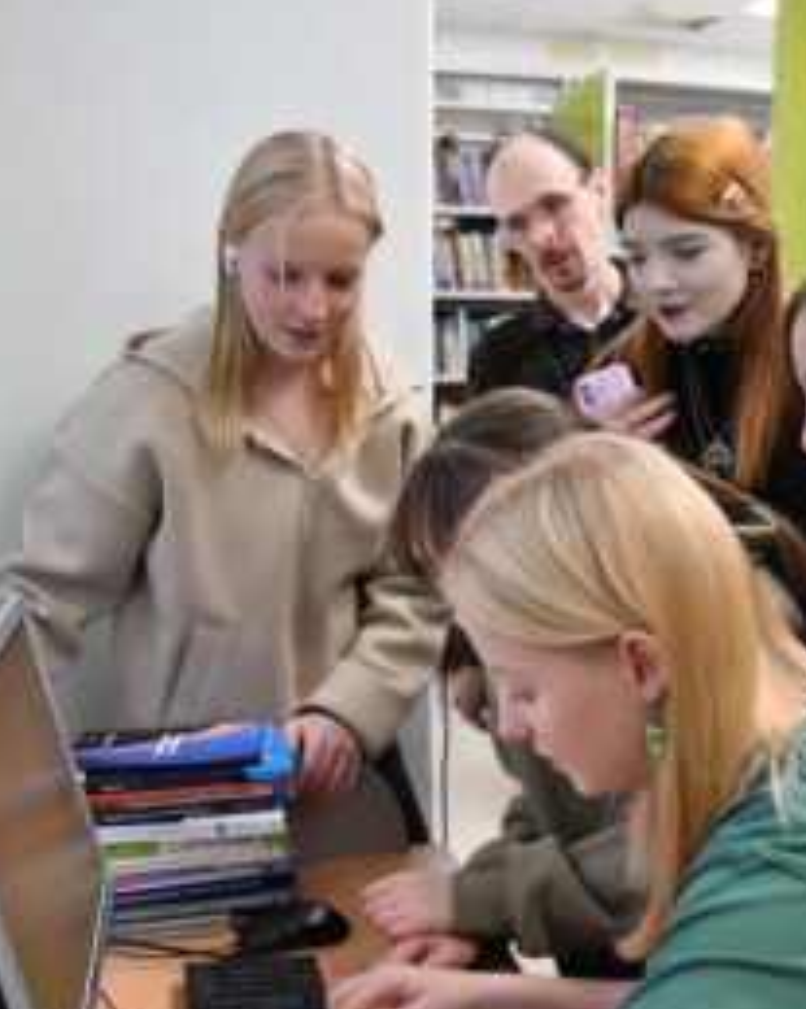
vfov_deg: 42.0
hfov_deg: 33.1
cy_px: 565
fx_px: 1313
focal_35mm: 44
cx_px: 650
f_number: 3.5
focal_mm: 18
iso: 9000
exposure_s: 1/500
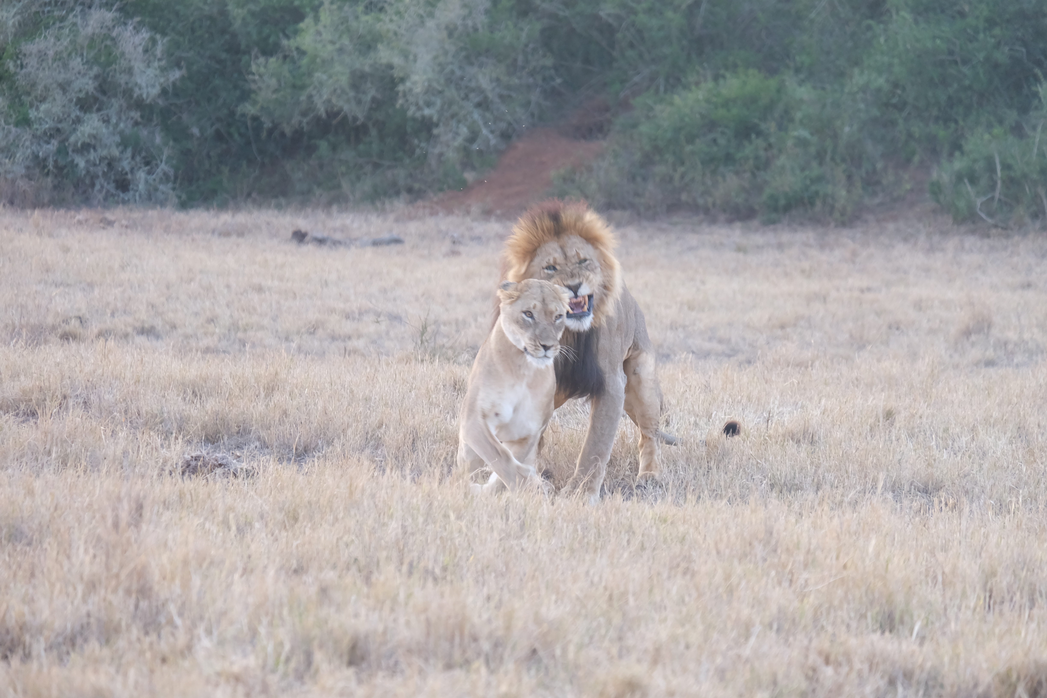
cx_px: 524
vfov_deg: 4.0
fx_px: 10033
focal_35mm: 345
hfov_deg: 6.0
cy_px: 349
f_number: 6.7
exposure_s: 1/125
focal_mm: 230
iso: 1600
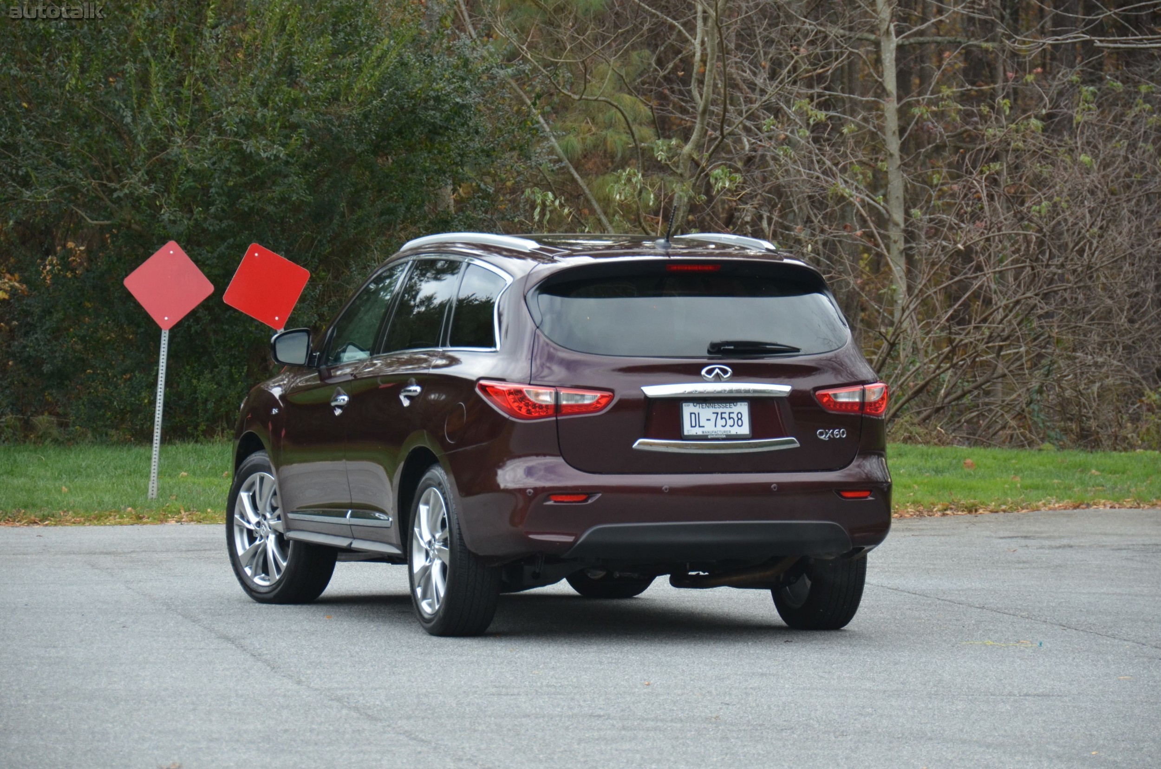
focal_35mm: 168
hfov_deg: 12.3
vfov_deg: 8.1
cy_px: 384
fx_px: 5407
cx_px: 580
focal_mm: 112
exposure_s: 1/640
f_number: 5.3
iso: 800
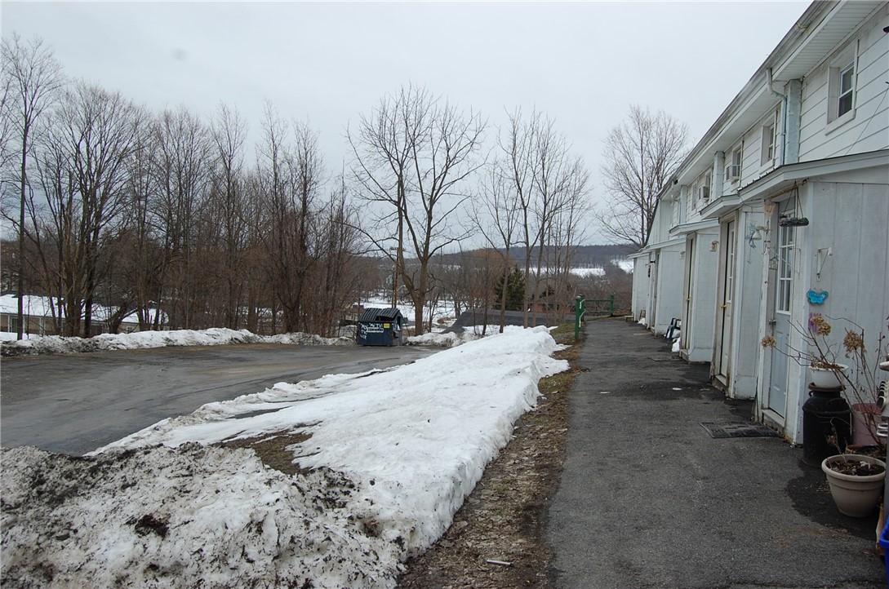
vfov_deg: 47.8
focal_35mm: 27
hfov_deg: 67.5
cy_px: 294
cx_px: 444
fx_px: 666
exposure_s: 1/200
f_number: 7.1
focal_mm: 18
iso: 200
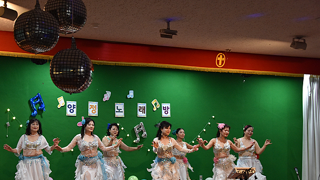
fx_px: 560
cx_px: 119
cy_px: 126
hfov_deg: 31.7
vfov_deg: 18.2
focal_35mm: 66
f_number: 4.5
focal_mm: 48
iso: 2200
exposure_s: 1/125
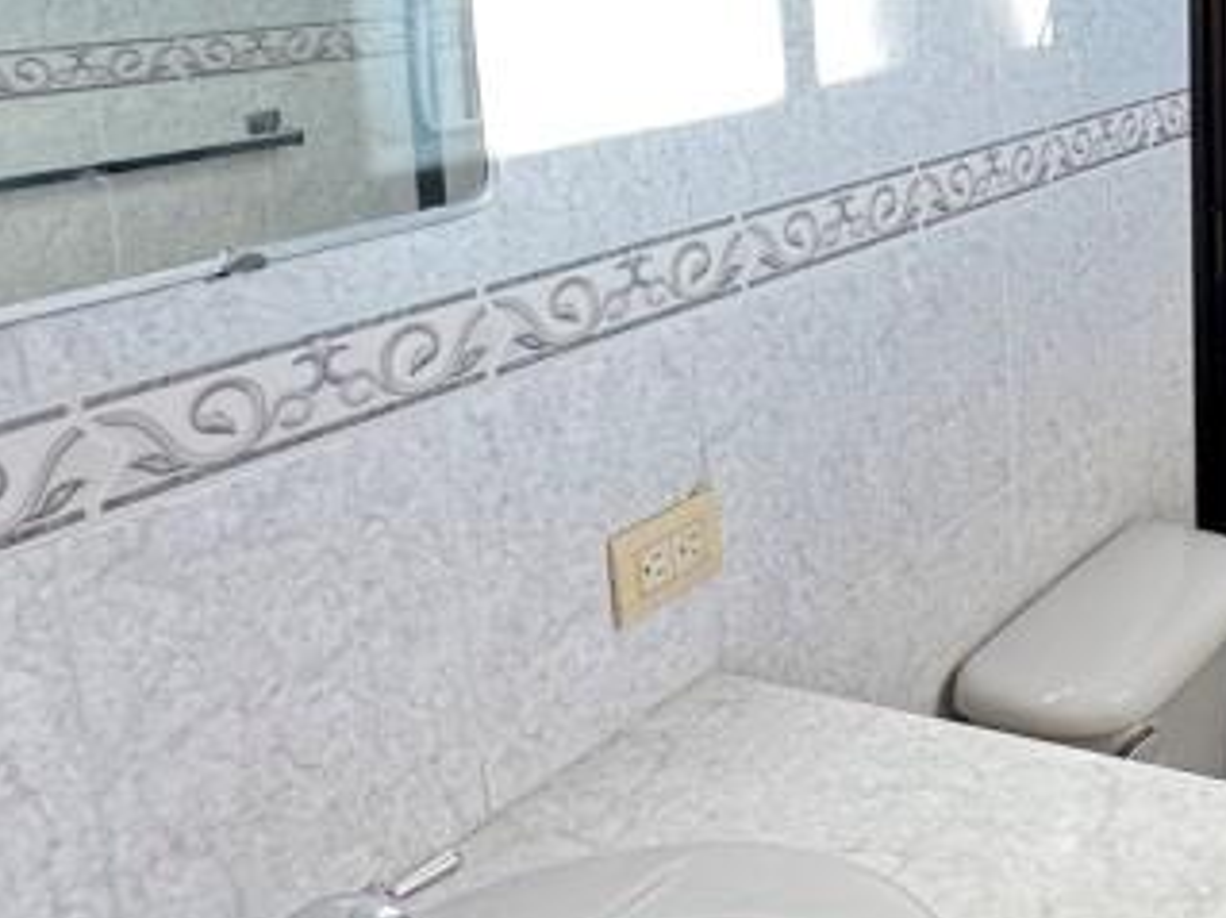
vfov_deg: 31.5
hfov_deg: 36.9
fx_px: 1593
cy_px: 211
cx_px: 1276
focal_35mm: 45
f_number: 2.2
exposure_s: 1/95
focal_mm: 2.22
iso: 320
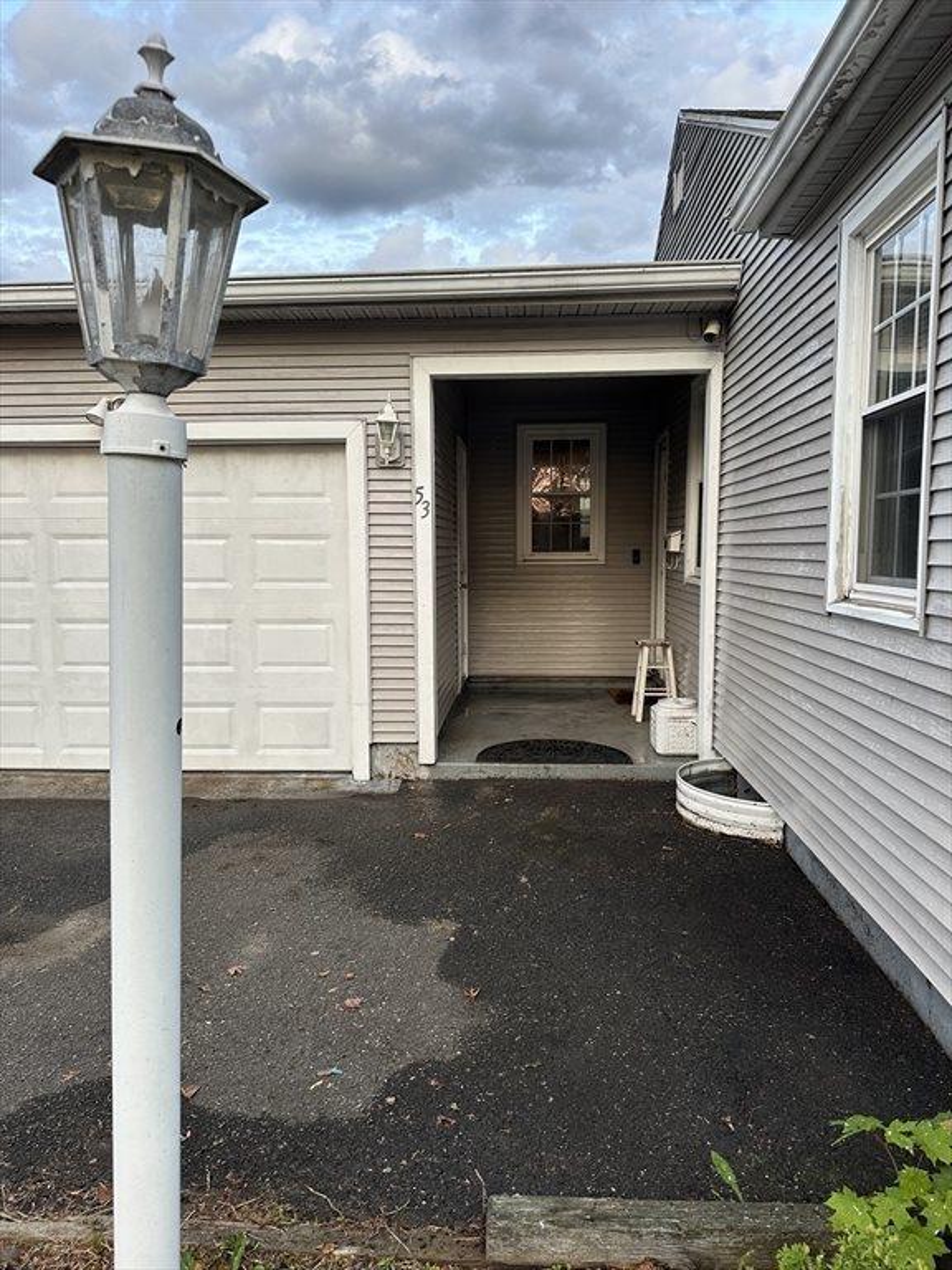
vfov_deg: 71.6
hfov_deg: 56.8
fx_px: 880
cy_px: 635
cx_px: 476
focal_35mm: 24
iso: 64
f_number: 1.78
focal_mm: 6.86
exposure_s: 1/128
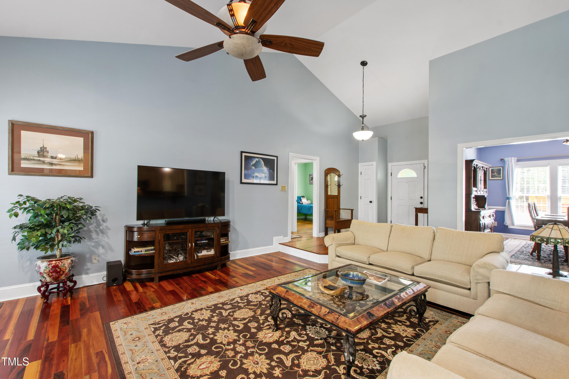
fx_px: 237
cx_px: 284
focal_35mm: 15
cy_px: 190
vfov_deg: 77.3
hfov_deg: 100.4
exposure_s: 2
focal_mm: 10
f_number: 8
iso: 100
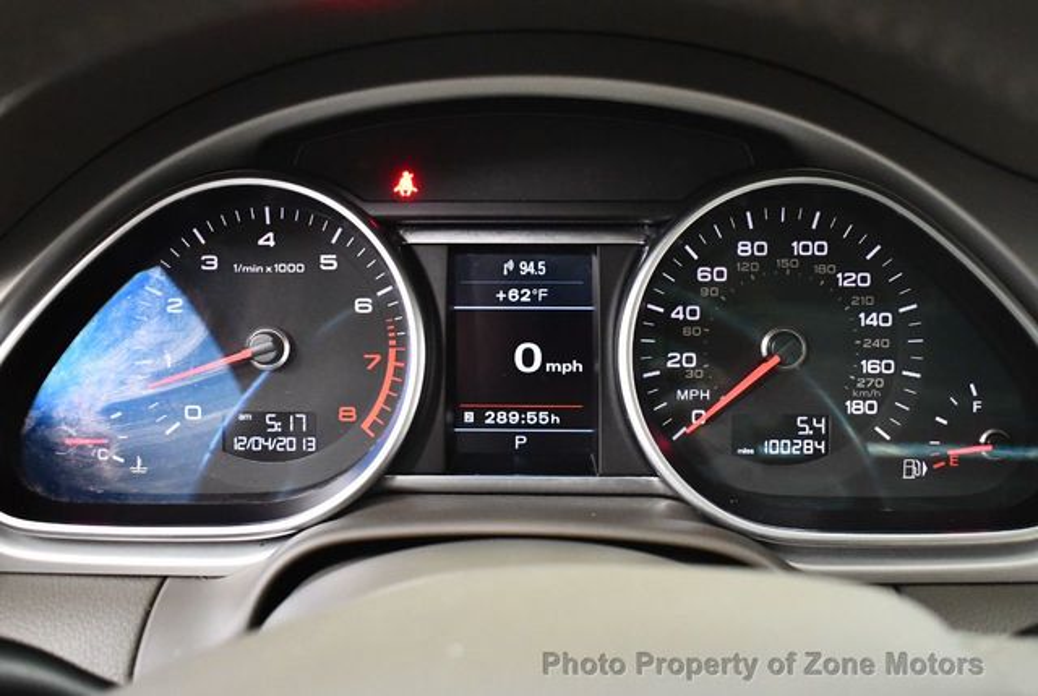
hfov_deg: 53.1
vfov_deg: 37.0
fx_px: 1040
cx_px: 519
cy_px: 348
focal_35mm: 36
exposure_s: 1/60
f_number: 3.5
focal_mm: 18
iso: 4500
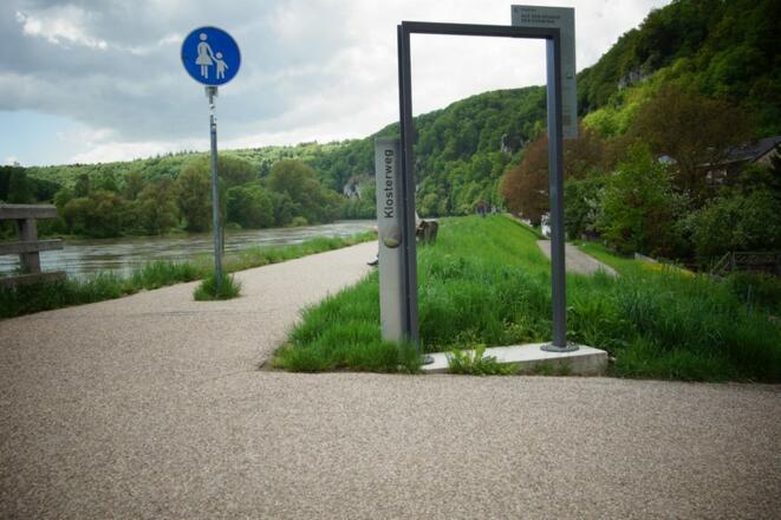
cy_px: 260
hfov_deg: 53.2
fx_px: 781
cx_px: 390
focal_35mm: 36
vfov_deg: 36.8
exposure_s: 1/320
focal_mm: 24
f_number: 8
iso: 100
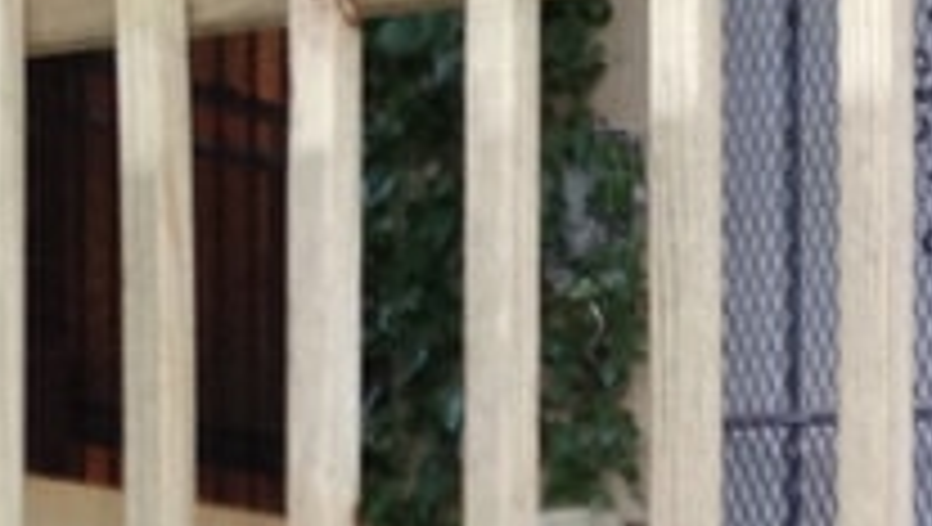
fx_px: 5715
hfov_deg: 9.3
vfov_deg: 5.2
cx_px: 817
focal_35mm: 231
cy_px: 1124
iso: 100
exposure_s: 1/20
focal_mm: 4.12
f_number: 2.4
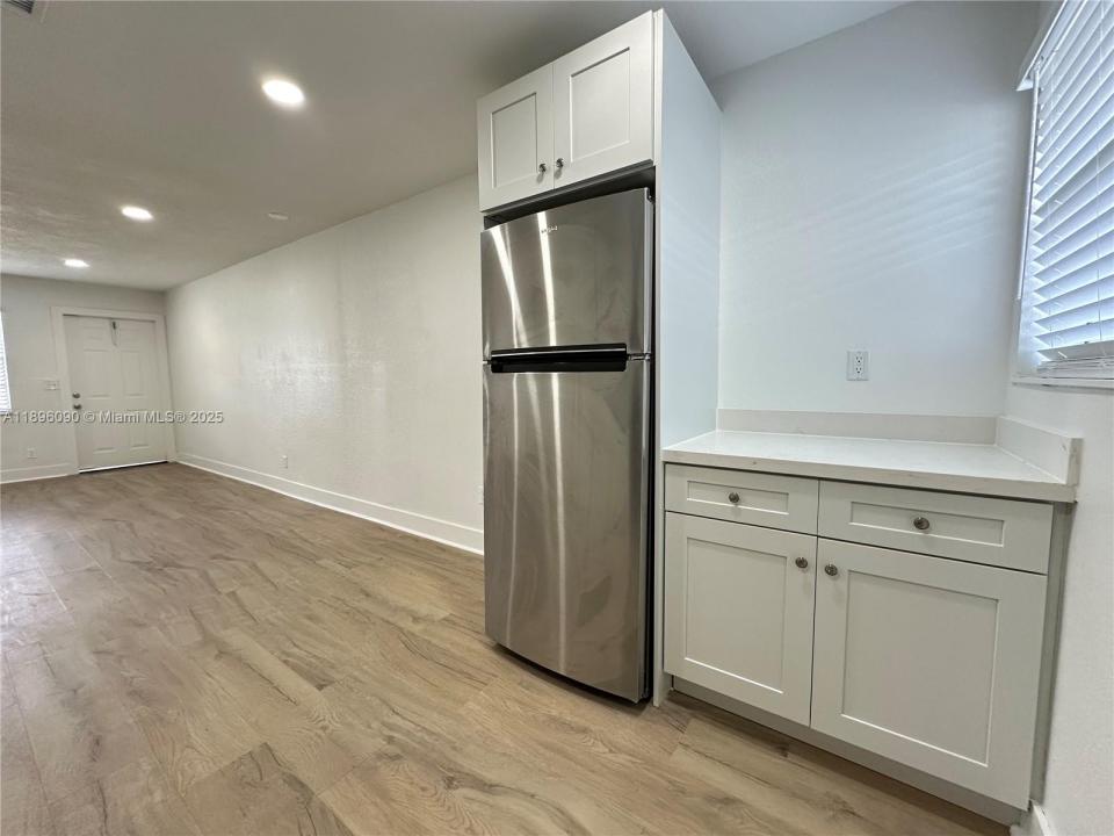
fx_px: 451
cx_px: 557
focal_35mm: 14
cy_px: 418
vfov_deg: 85.7
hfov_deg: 102.1
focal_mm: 2.22
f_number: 2.2
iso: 200
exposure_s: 1/120
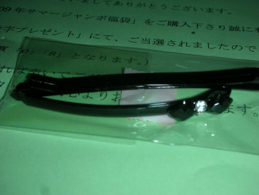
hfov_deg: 31.7
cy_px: 98
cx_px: 130
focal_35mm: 61
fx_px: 456
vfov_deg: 24.0
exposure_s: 1/120
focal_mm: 10.1
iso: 50
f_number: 11.3
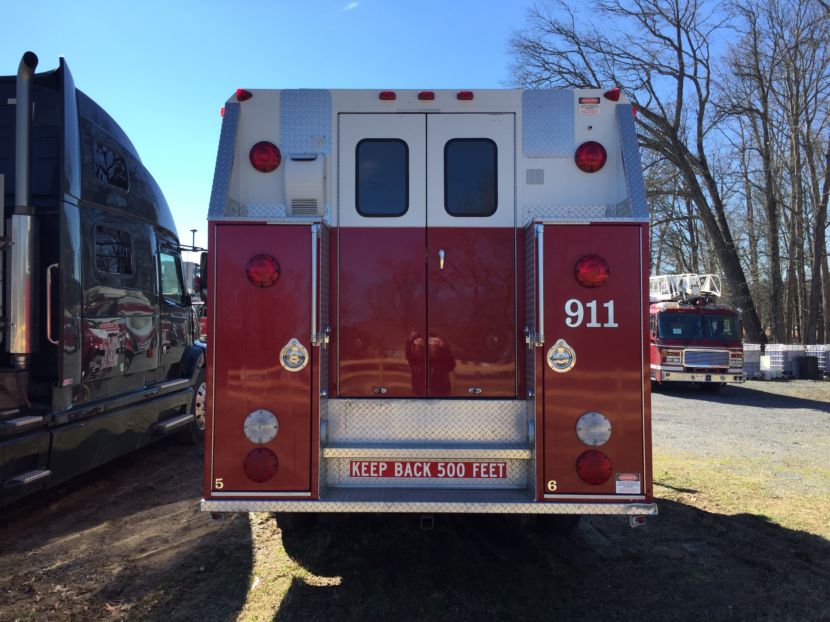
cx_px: 415
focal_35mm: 29
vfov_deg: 48.2
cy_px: 311
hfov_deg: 61.7
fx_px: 695
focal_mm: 4.15
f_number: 2.2
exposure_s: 1/989
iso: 32
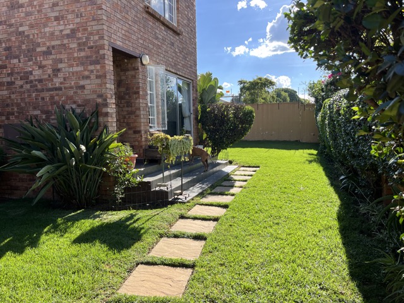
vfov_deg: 53.1
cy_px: 152
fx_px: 303
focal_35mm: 26
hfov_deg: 67.3
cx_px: 202
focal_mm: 5.7
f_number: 1.5
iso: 50
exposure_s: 1/1575
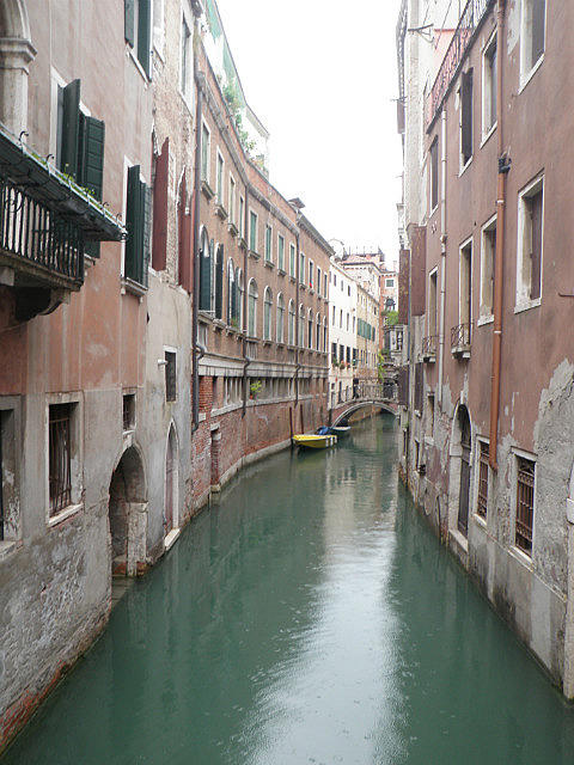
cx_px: 287
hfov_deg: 49.7
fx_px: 619
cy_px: 382
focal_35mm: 28
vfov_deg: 63.4
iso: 50
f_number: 3.5
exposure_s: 1/30
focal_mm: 5
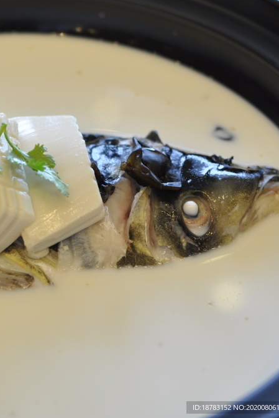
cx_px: 16
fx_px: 927
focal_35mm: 80
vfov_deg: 25.4
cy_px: 209
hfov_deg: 16.8
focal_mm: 35
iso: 200
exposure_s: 1/30
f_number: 2.8
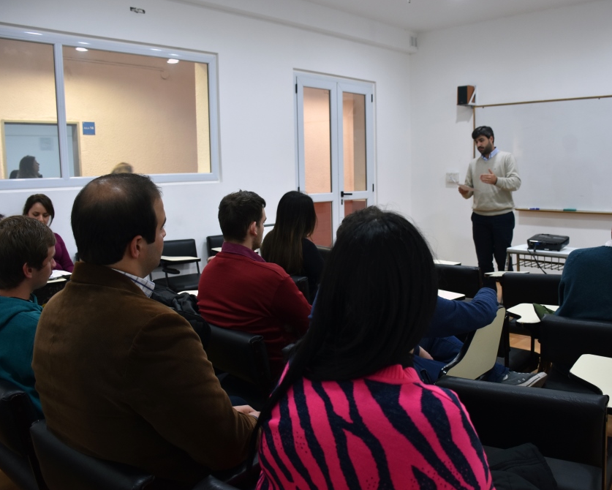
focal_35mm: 31
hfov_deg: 57.0
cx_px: 341
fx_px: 562
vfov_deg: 47.1
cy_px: 248
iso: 400
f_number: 3.5
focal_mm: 18
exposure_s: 1/30
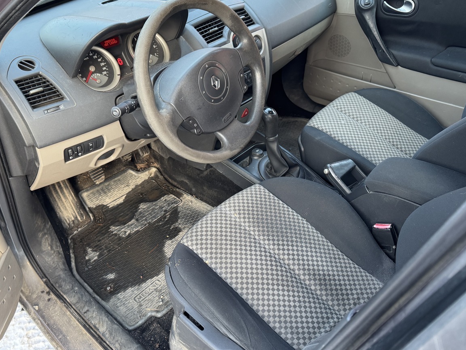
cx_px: 194
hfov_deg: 59.6
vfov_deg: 46.8
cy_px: 173
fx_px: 404
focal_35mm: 30
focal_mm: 6.76
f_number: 1.78
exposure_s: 1/60
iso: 250
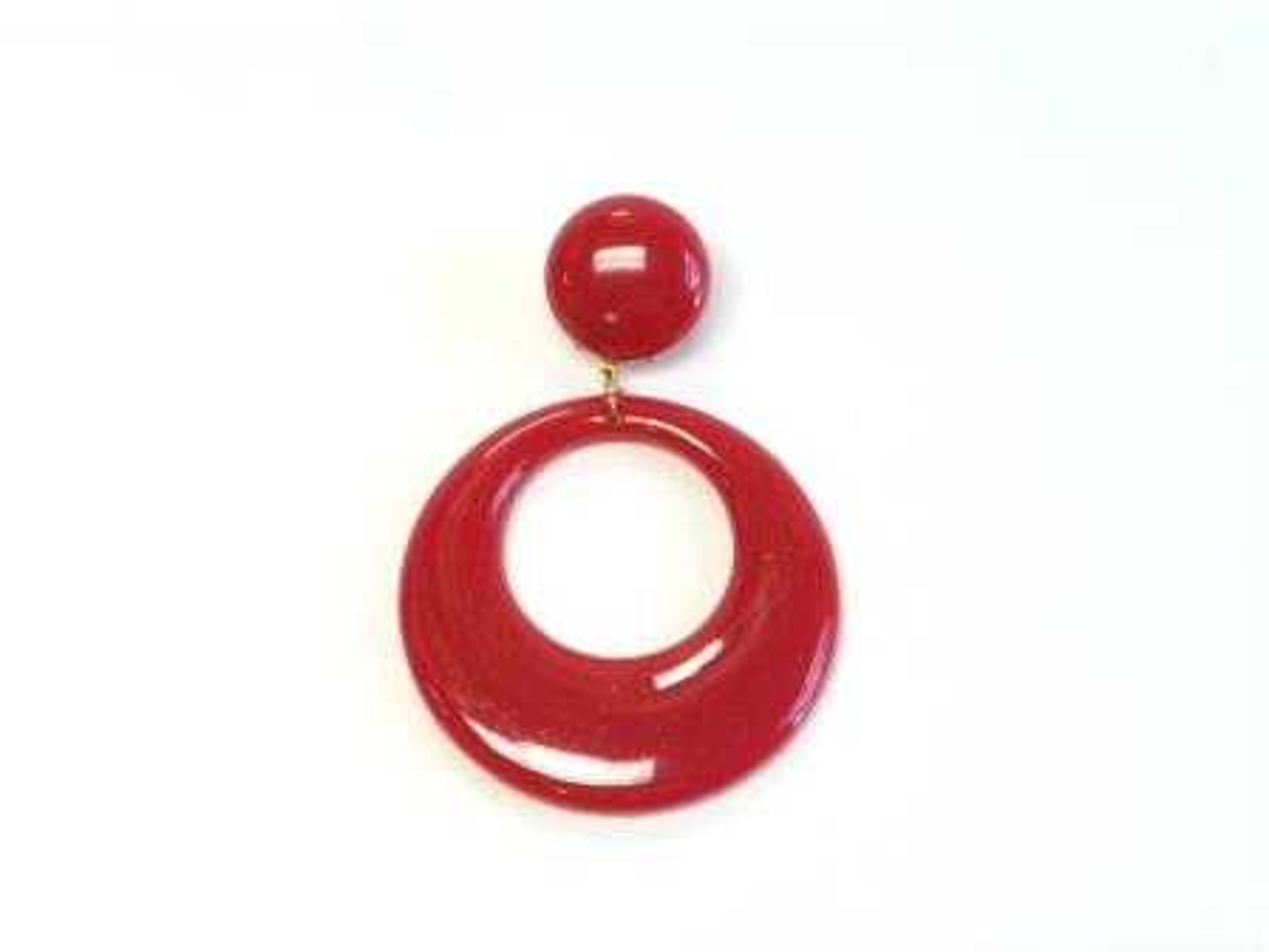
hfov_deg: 12.0
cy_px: 476
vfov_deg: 9.0
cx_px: 634
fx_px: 6049
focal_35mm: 165
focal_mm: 29.5
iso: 160
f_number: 5.9
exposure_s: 1/25
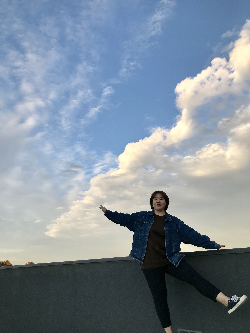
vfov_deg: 63.4
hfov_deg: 49.7
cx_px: 125
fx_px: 270
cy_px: 166
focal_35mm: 28
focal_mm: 3.99
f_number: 1.8
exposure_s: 1/879
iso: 20
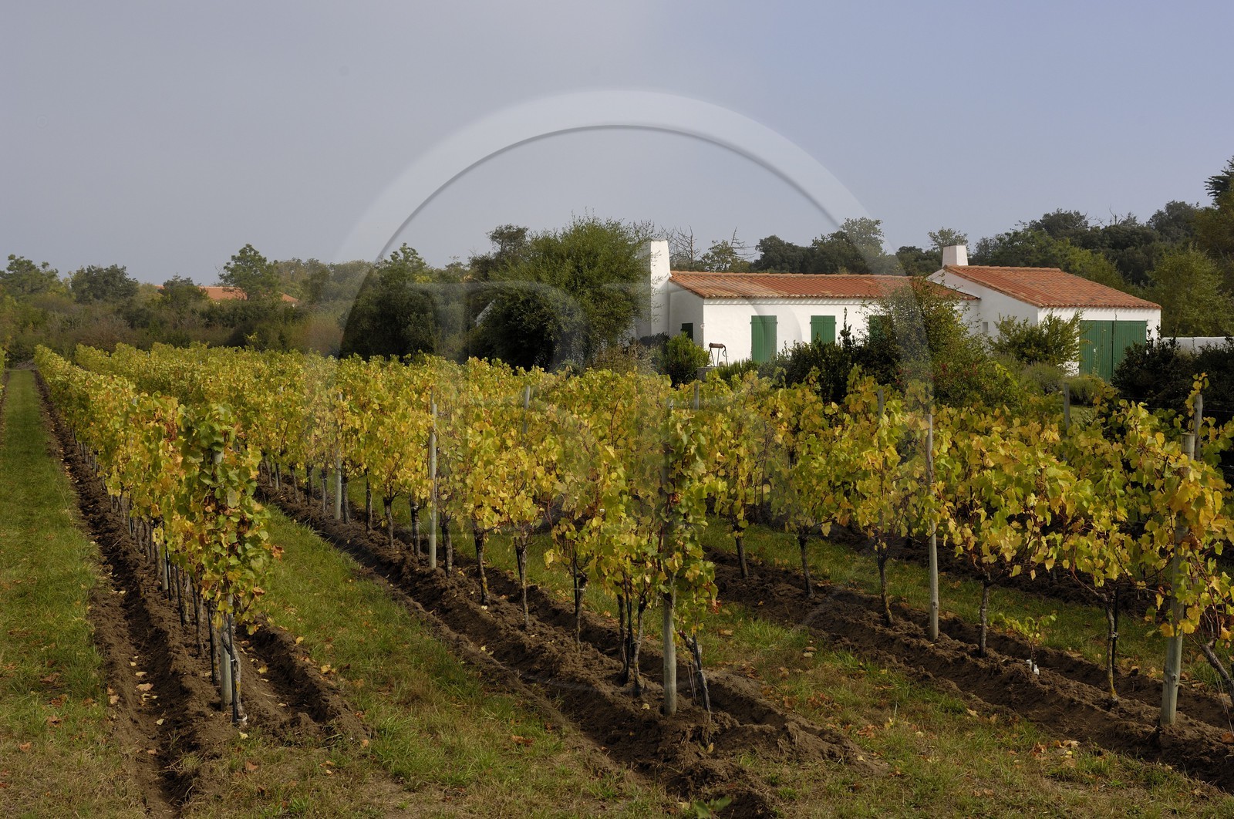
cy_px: 410
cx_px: 617
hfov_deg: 46.5
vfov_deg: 31.8
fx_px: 1438
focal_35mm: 42
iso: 100
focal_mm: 28
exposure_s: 1/160
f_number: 10
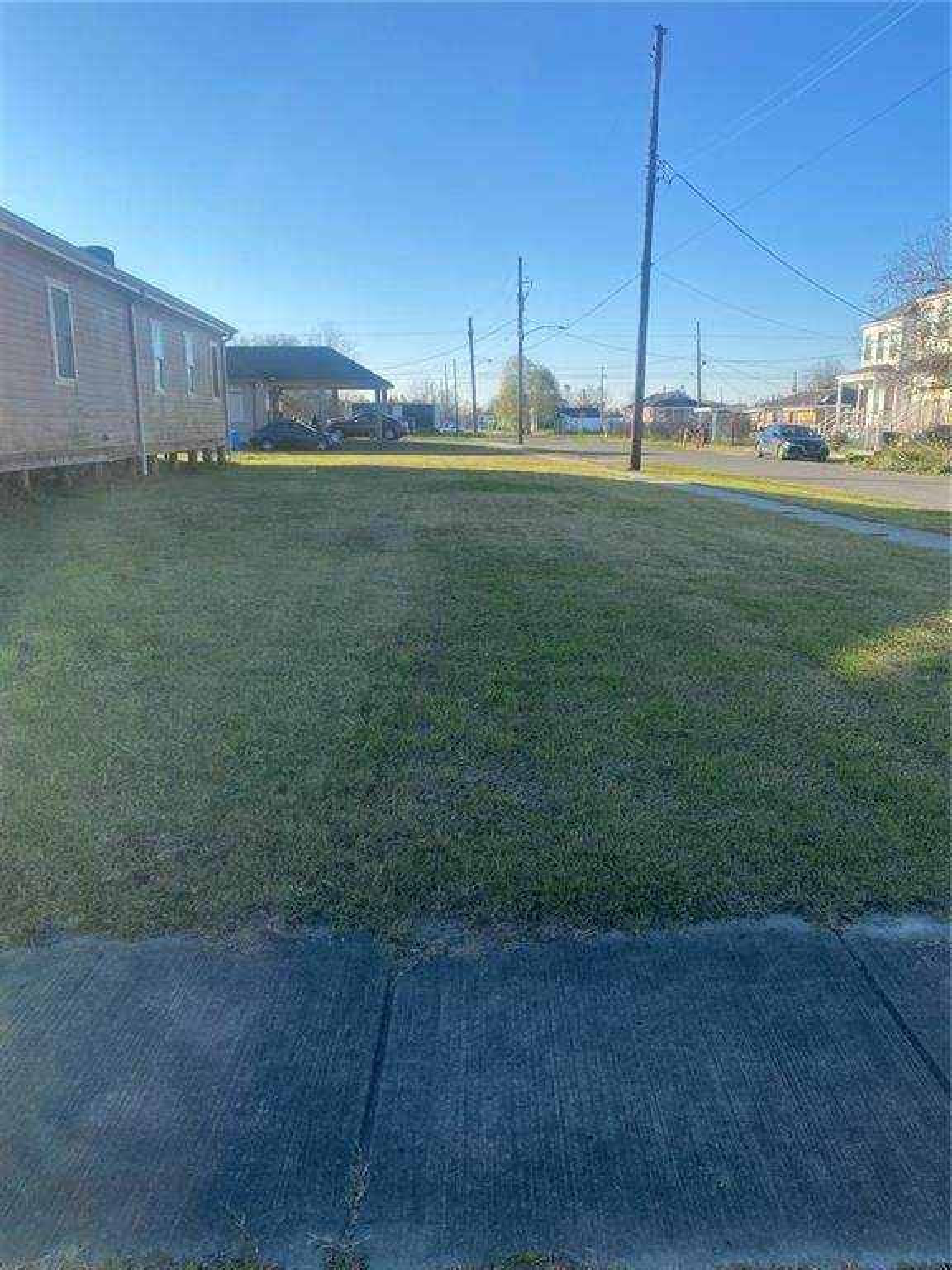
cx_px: 476
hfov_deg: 53.1
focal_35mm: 26
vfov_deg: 67.3
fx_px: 953
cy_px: 635
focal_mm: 4.25
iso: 32
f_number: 1.8
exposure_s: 1/1727
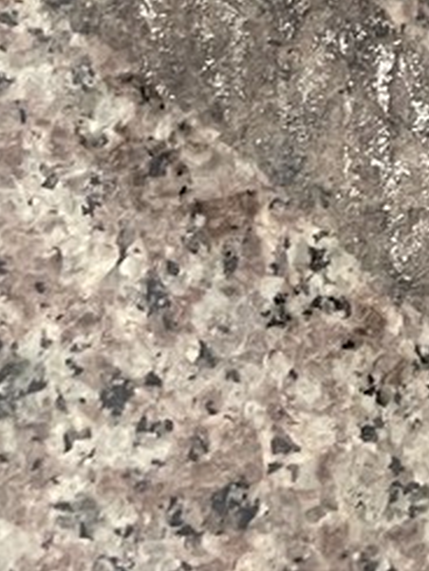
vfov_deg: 10.6
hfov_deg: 8.3
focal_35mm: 153
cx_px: 1250
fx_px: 2526
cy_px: -897
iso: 500
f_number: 1.6
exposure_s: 1/60
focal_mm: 4.2
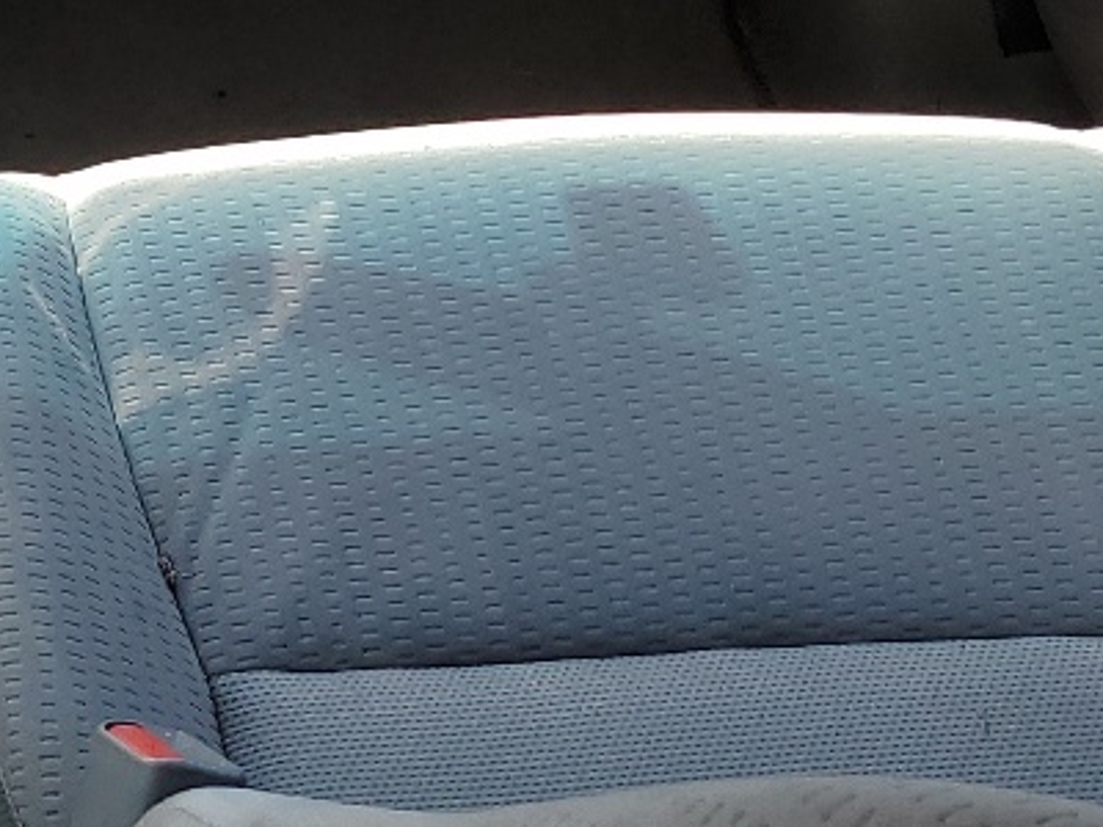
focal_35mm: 104
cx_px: -593
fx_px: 3314
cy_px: 108
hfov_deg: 17.0
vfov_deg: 14.1
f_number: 1.5
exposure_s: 1/400
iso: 50
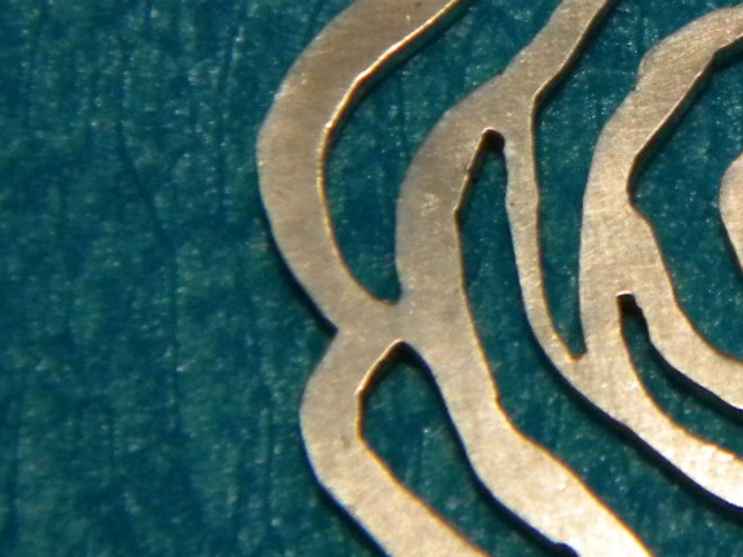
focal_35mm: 248
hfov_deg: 7.9
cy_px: 119
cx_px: 919
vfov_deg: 6.0
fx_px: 5320
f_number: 9
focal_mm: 15.1
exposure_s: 1/30
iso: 400
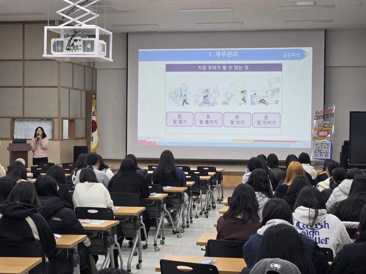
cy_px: 137
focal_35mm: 69
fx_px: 729
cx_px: 183
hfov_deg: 28.2
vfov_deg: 21.3
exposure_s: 1/120
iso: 320
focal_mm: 7.9
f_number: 2.4
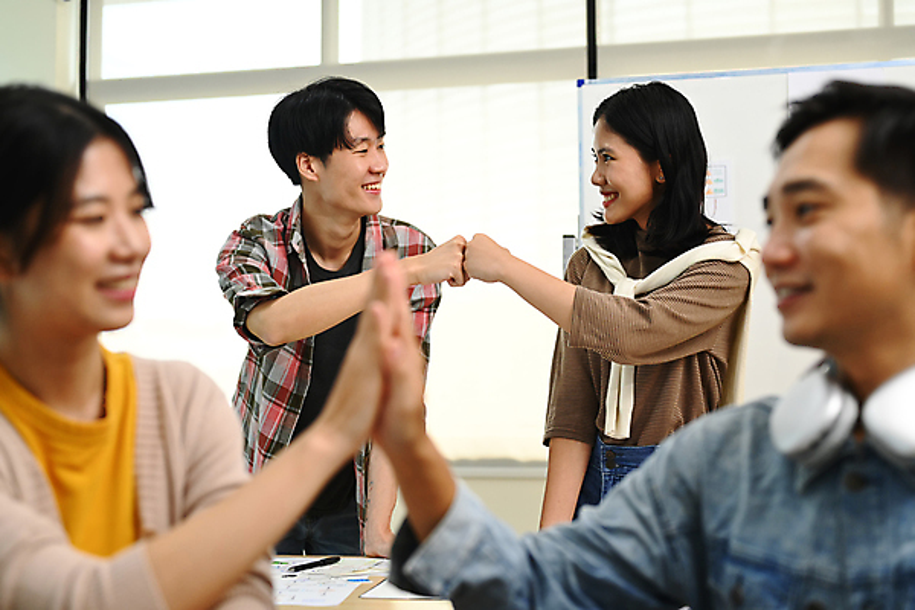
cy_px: 305
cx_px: 458
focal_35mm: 50
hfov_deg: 39.6
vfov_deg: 27.0
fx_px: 1271
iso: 500
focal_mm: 50
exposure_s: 1/250
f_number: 2.8
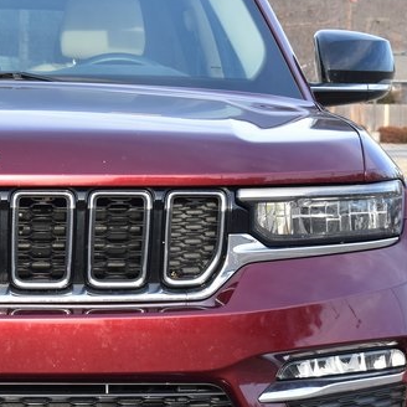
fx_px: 2541
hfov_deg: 9.1
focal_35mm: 191
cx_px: -47
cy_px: 276
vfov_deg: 9.2
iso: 400
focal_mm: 48
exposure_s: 1/125
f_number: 9
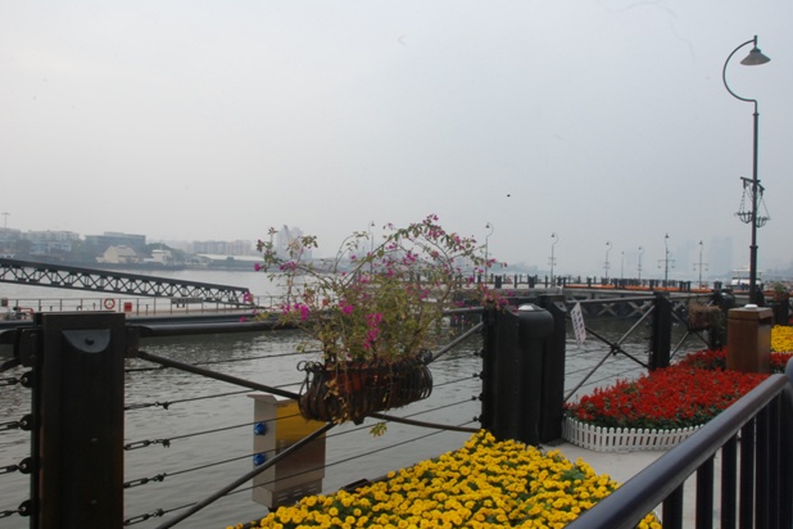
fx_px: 617
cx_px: 409
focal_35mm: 28
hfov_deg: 65.5
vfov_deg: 46.4
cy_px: 270
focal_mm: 18
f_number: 22
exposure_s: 1/20
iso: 500
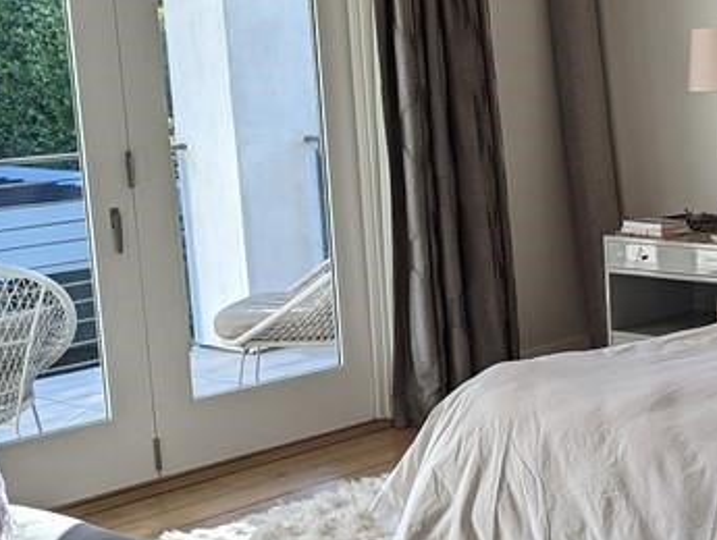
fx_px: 1473
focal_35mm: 71
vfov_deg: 20.8
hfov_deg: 25.4
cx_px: 780
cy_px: 262
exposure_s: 1/191
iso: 38
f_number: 1.85
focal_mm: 6.81
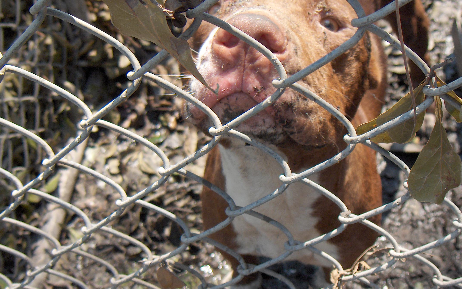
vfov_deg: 23.5
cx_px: 286
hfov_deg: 36.7
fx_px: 693
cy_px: 165
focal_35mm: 55
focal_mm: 8
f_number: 2.8
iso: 100
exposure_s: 1/321
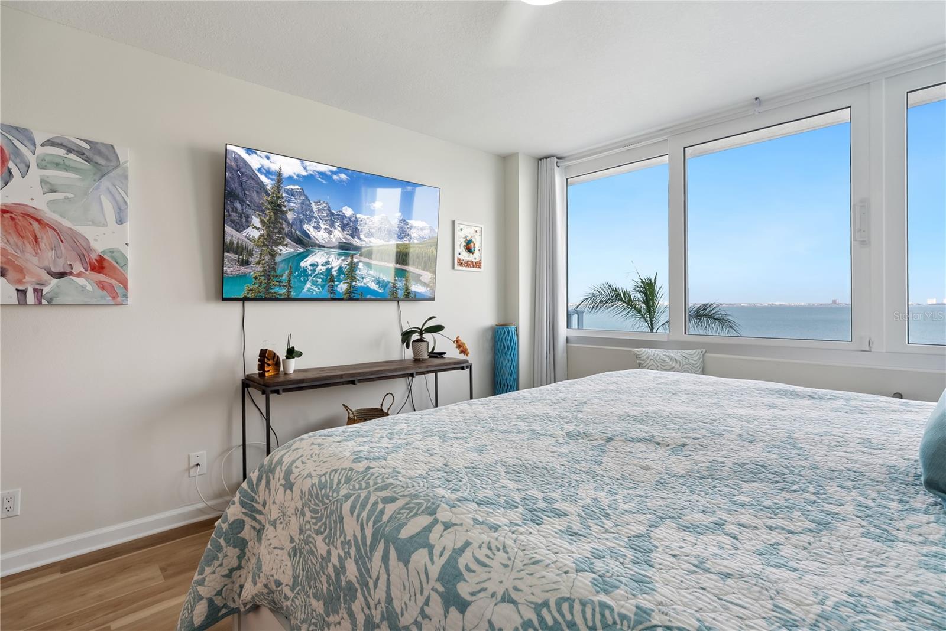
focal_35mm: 16
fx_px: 421
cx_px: 473
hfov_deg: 96.7
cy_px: 316
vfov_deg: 73.8
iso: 250
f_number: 8
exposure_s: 1/60
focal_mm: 16
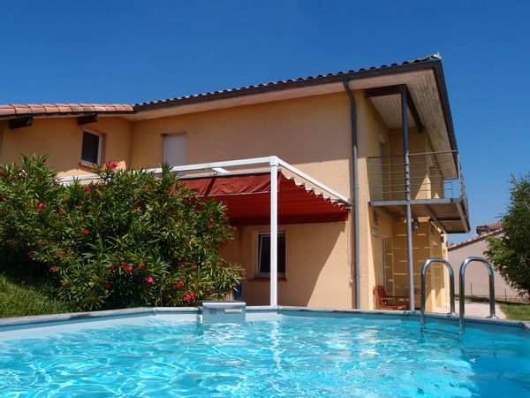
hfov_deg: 56.8
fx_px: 490
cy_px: 199
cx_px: 265
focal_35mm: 32
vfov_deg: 44.2
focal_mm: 6.87
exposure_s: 1/1000
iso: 100
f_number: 4.5
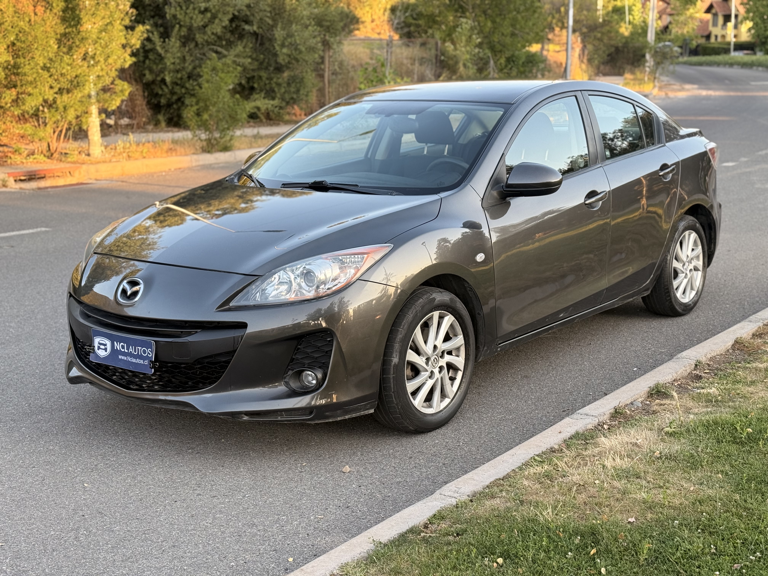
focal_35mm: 48
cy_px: 288
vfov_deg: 30.3
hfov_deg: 39.7
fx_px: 1065
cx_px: 384
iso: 50
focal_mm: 6.76
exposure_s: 1/135
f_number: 1.78
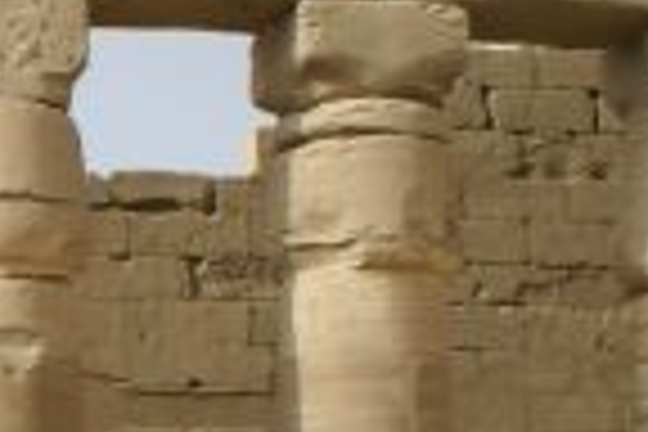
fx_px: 2700
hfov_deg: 12.3
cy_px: 781
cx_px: -580
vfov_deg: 8.8
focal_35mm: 150
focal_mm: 18
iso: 100
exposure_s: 1/80
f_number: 9
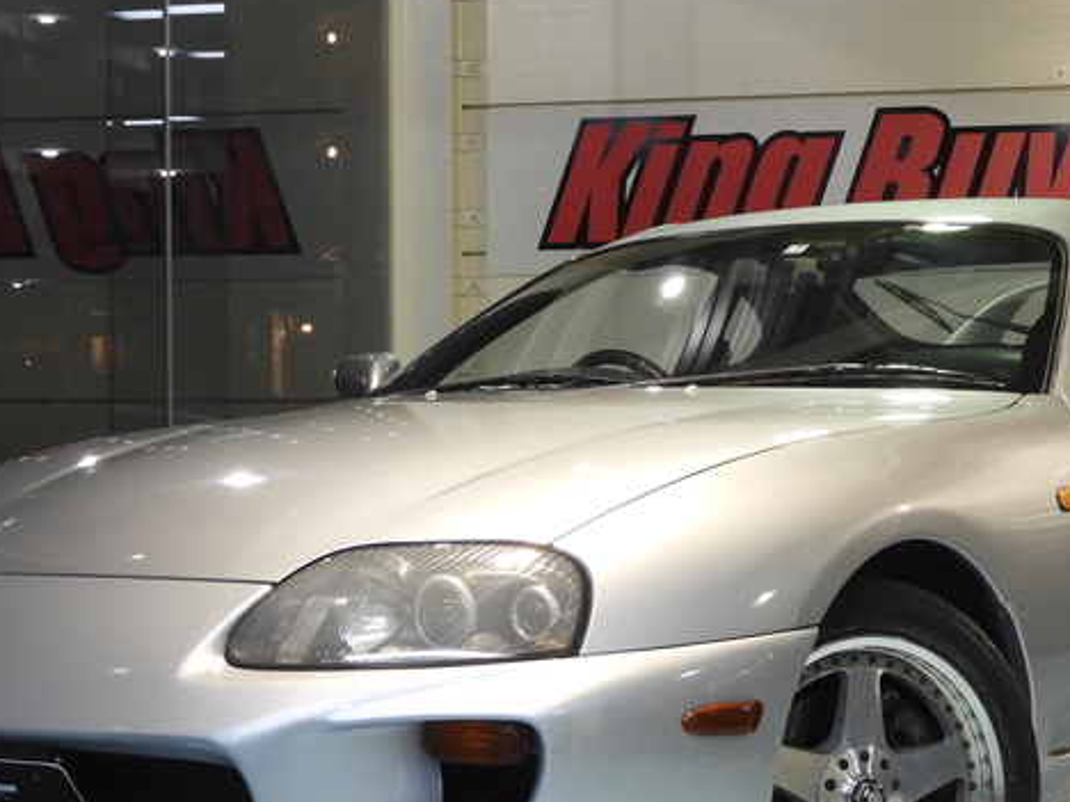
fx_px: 2906
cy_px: 416
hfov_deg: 20.9
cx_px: 608
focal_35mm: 94
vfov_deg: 15.7
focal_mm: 9.9
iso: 250
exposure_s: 1/30
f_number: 4
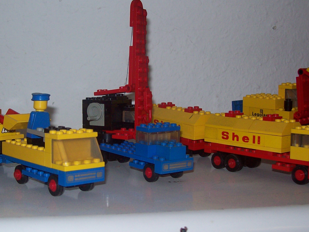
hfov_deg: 37.4
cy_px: 123
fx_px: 455
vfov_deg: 28.6
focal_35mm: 51
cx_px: 129
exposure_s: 1/64
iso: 80
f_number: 2.7
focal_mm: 6
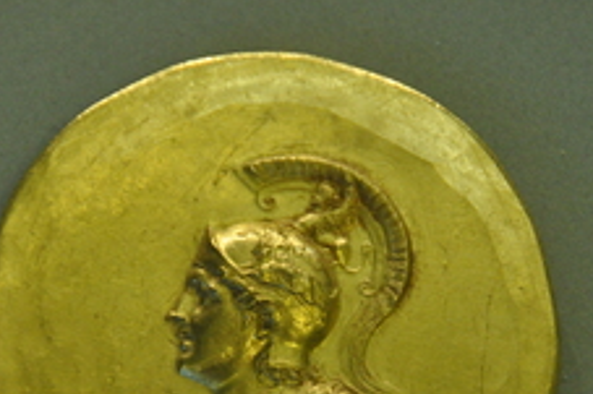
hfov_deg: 3.6
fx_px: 9563
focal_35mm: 581
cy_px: 303
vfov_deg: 2.4
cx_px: 264
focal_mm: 200
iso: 2000
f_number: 5.6
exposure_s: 1/100
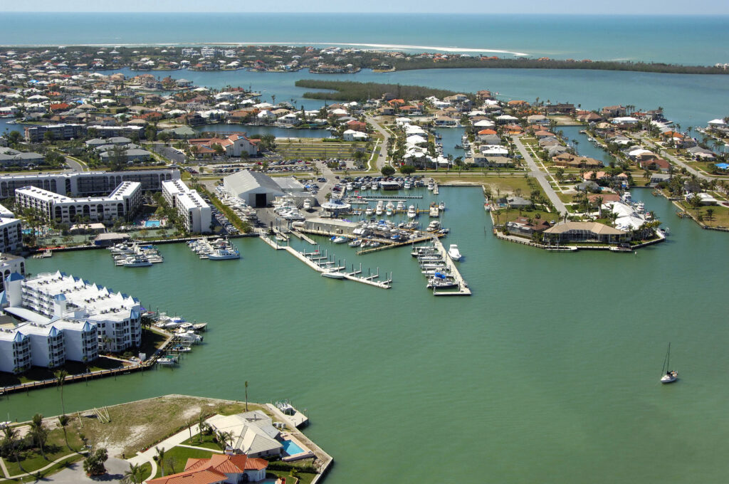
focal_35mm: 51
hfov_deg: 38.9
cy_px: 242
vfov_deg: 26.4
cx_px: 364
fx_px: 1031
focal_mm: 34
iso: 400
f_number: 9
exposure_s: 1/1000
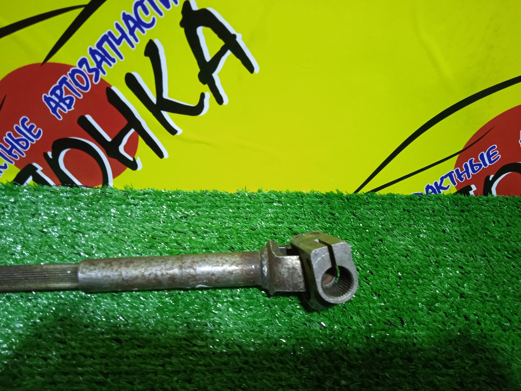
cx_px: 260
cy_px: 196
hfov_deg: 63.4
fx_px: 421
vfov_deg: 49.7
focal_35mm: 28
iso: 840
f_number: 2.2
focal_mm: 3.43
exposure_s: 1/20
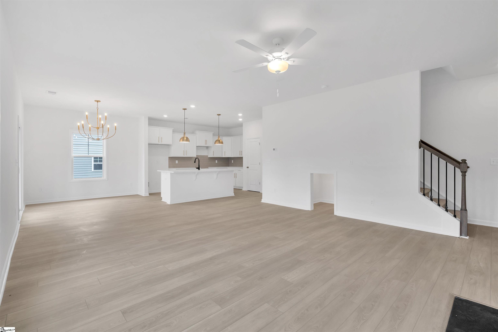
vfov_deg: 73.8
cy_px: 166
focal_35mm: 16
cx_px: 249
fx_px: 221
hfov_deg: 96.7
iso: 160
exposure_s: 1/25
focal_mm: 16
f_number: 9
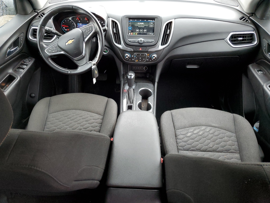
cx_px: 135
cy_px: 102
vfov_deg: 53.1
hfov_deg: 67.3
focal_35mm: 26
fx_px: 203
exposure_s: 1/60.2
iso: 144
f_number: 1.5
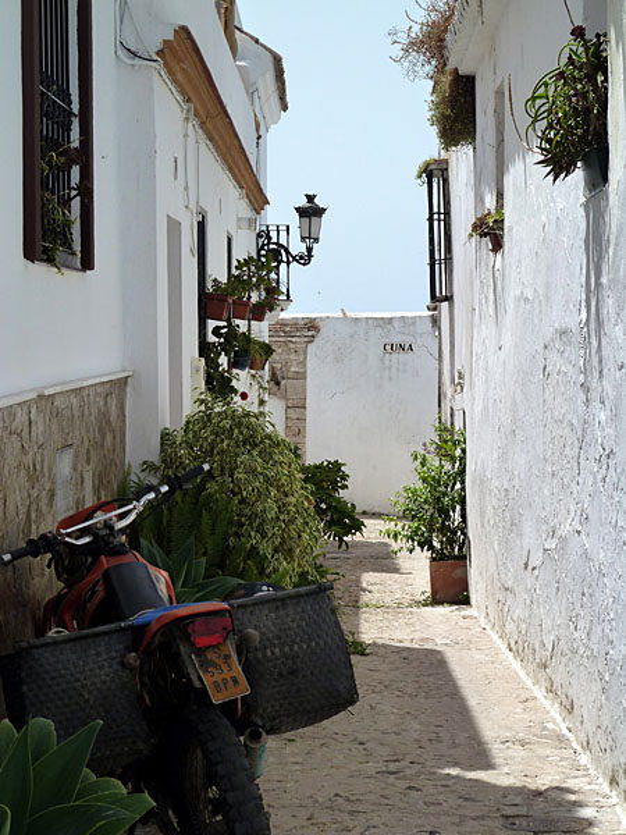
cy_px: 418
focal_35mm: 72
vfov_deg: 27.0
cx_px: 313
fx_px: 1736
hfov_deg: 20.4
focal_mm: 11.9
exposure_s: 1/400
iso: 125
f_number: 5.6
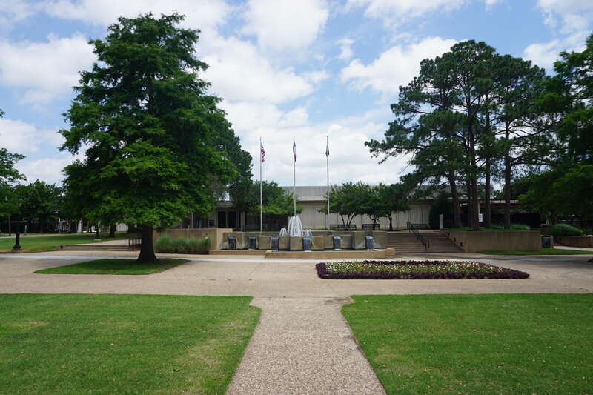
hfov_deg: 73.8
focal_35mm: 24
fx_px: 395
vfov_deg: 53.1
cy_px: 198
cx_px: 296
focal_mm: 16
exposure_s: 1/125
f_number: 11
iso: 100
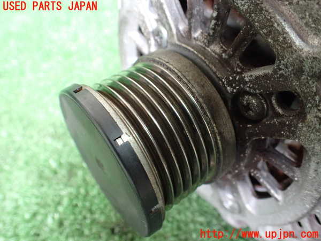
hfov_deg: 60.0
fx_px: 278
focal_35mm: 30
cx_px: 160
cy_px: 120
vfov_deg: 46.8
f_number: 2.3
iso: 800
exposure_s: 1/30
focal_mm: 5.4
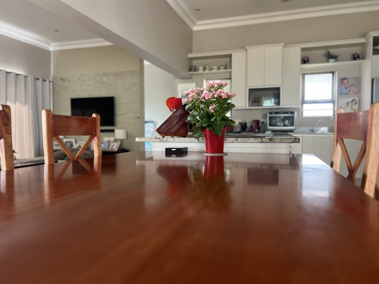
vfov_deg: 53.1
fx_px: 285
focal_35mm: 26
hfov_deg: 67.3
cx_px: 190
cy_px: 142
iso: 125
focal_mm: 5.7
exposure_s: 1/92
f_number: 1.5
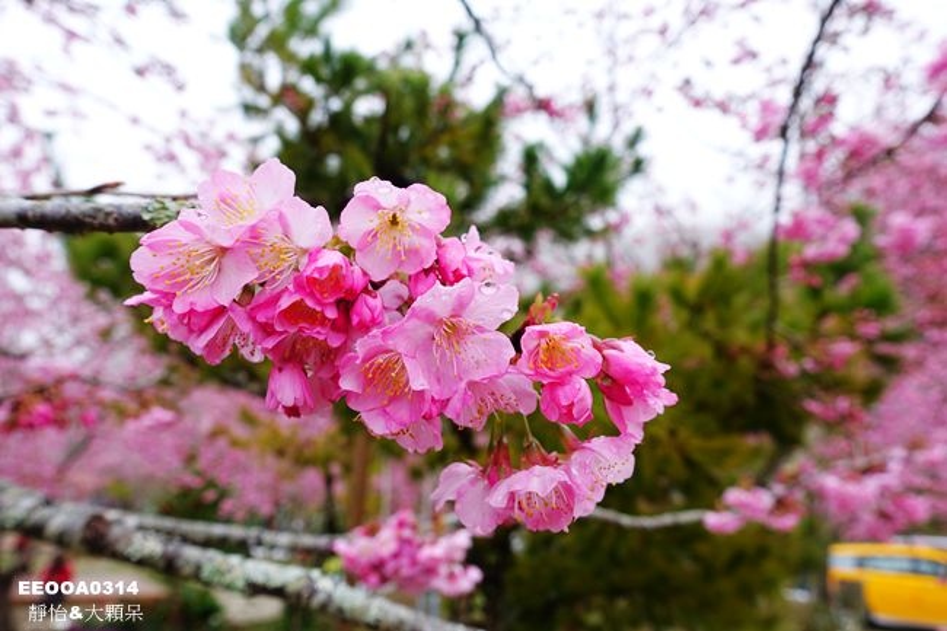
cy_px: 316
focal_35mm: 24
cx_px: 474
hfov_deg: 73.8
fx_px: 631
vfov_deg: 53.1
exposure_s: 1/400
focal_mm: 8.8
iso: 125
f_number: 4
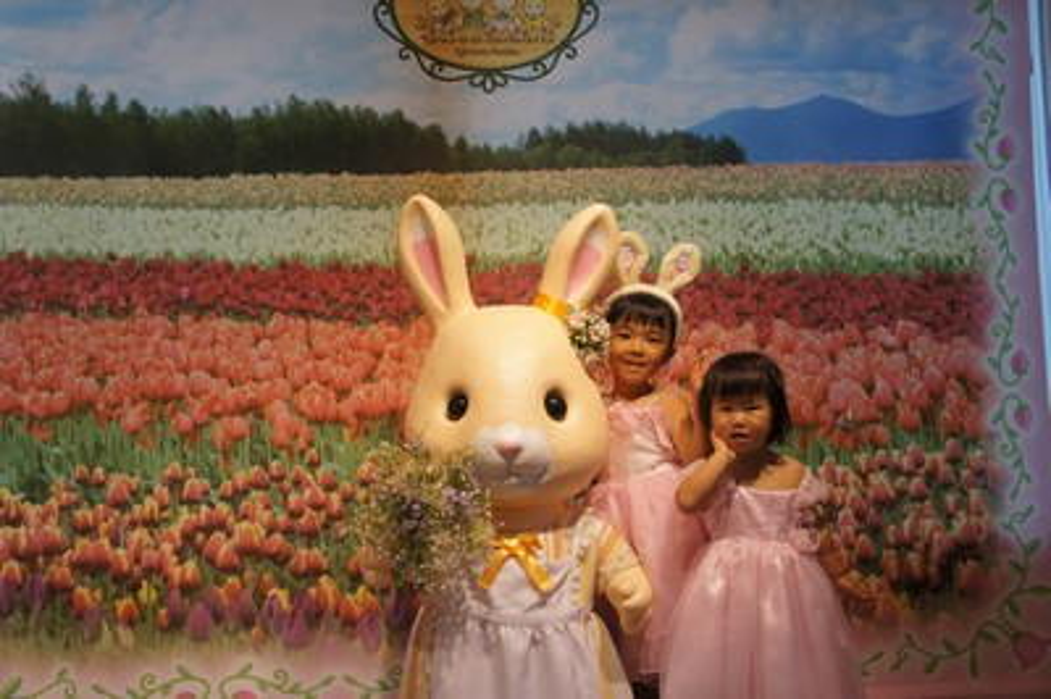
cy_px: 350
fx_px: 963
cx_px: 526
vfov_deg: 39.9
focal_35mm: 33
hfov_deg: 57.3
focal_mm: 22
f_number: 5.6
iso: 320
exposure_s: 1/125
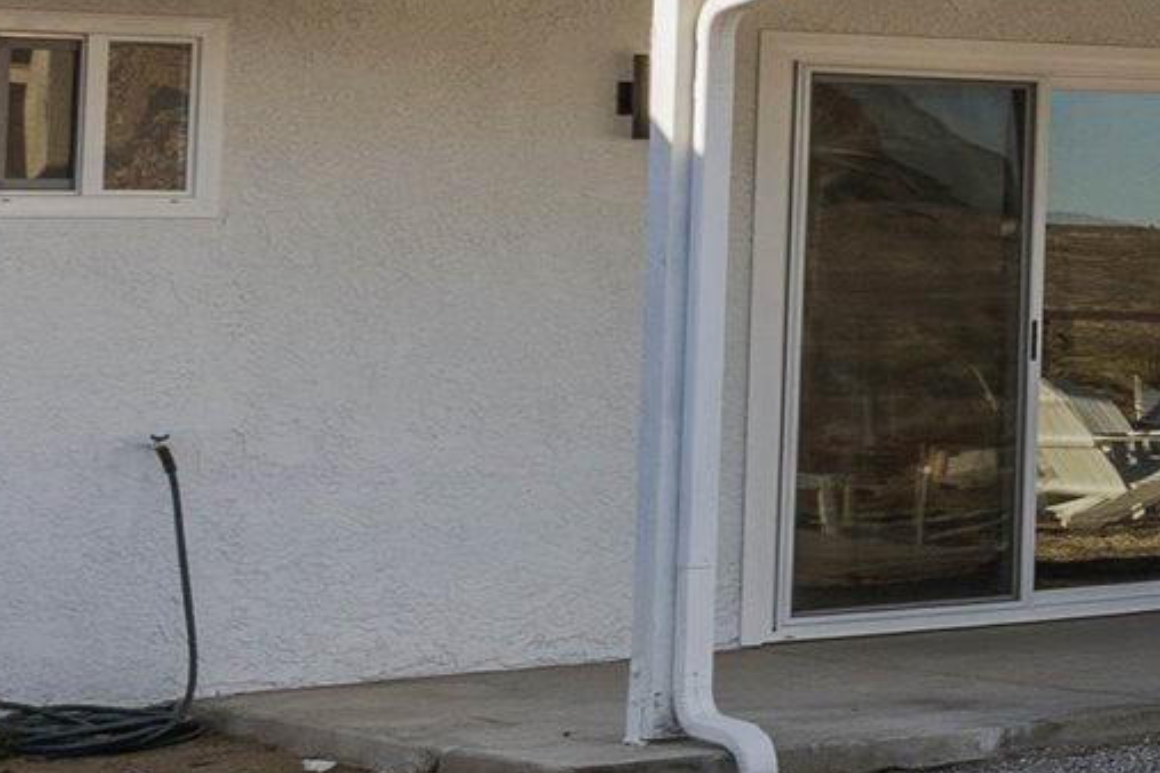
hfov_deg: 12.9
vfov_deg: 12.1
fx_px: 3610
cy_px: -23
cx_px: 2938
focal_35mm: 112
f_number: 11
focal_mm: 18.5
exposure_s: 1/640
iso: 400
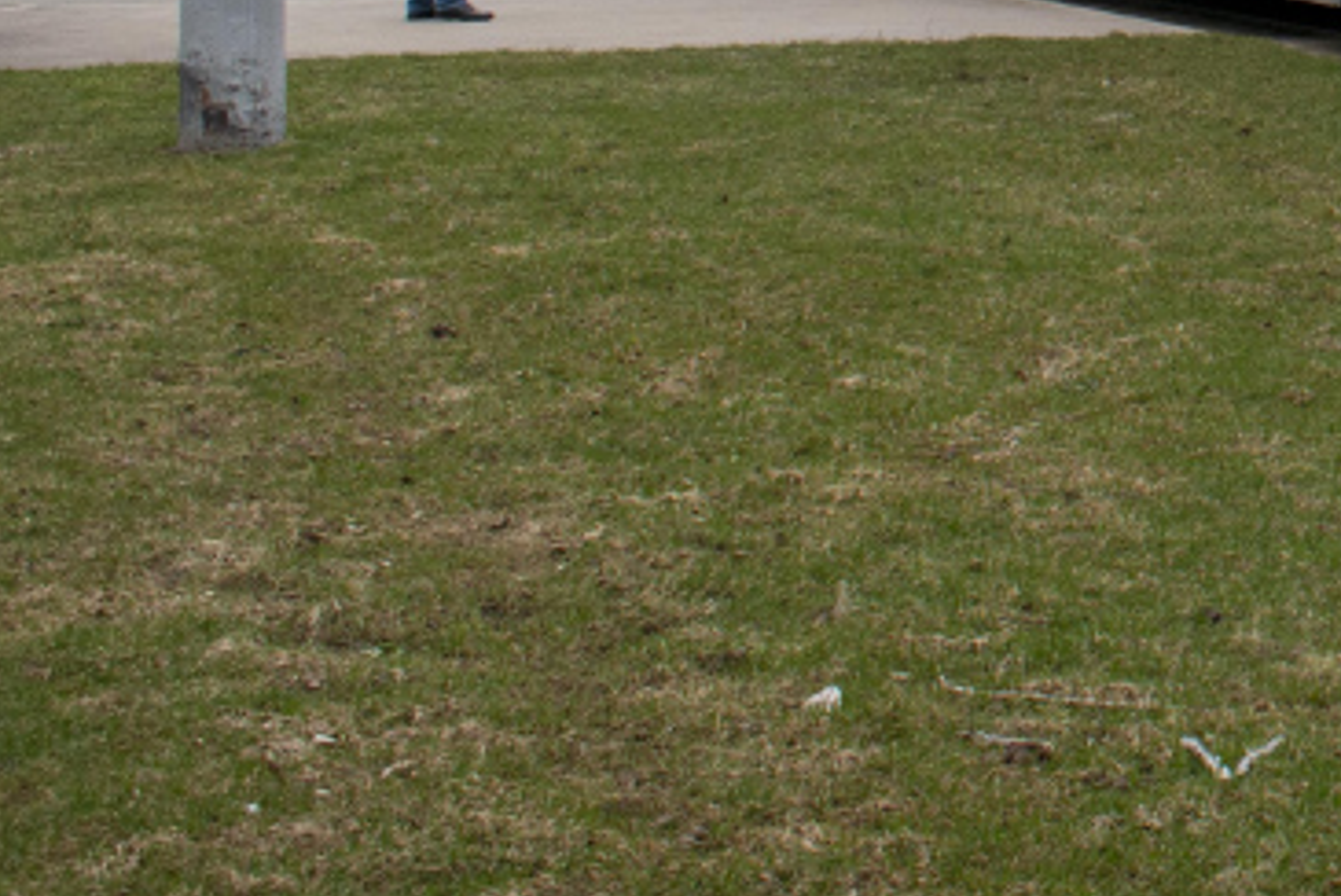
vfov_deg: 10.8
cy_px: -465
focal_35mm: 123
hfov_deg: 15.3
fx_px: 4577
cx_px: 2072
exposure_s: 1/250
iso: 200
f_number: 7.1
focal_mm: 23
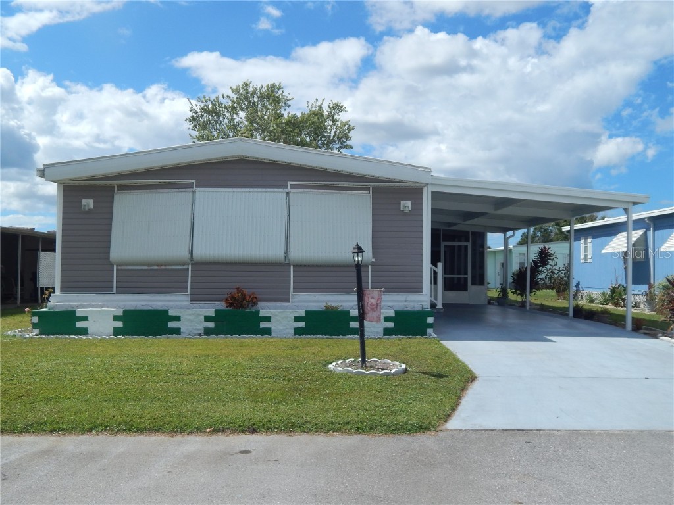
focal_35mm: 31
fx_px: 604
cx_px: 337
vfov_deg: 45.4
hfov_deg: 58.4
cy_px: 252
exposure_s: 1/640
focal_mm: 5.6
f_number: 6.5
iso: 125
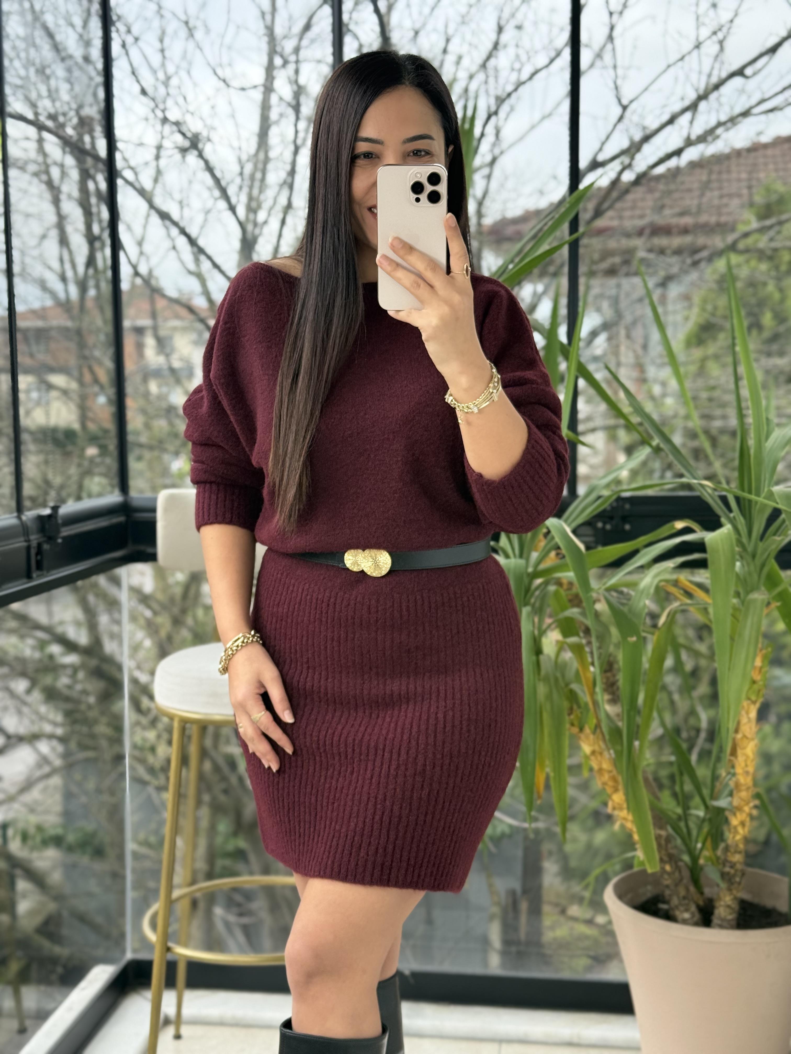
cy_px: 527
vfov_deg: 39.7
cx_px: 396
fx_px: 1462
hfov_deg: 30.3
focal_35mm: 48
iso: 100
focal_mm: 6.76
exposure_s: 1/330
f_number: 1.78
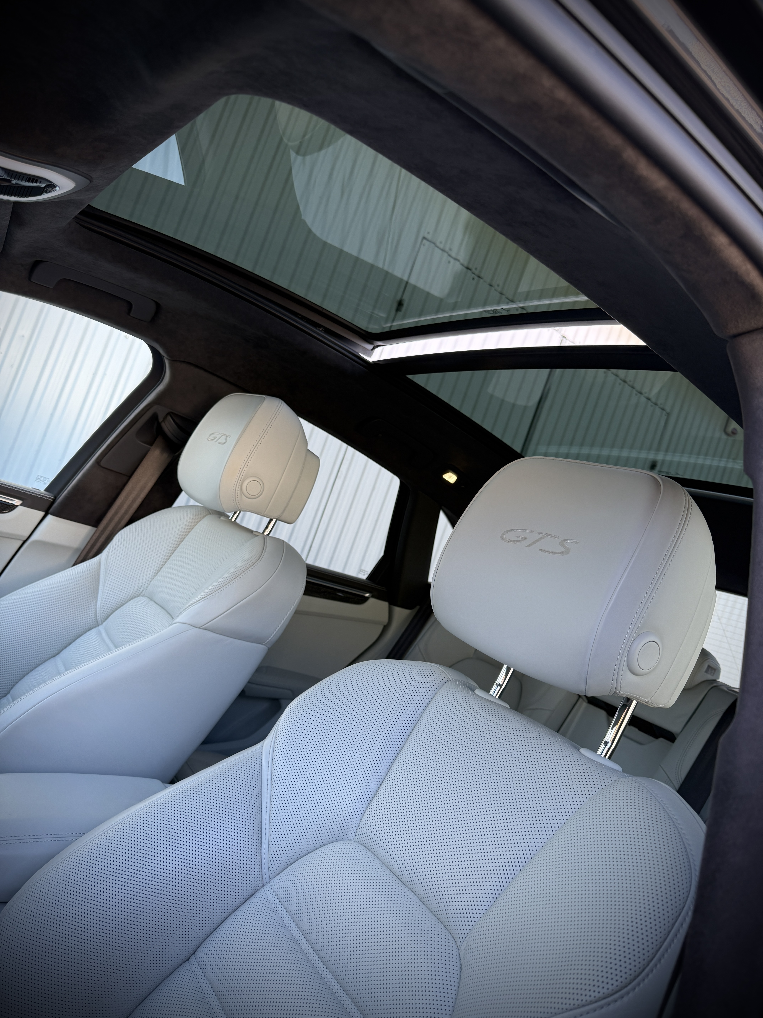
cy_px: 509
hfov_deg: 56.8
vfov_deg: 71.6
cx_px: 382
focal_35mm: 24
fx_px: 705
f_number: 1.78
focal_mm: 6.76
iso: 100
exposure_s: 1/251
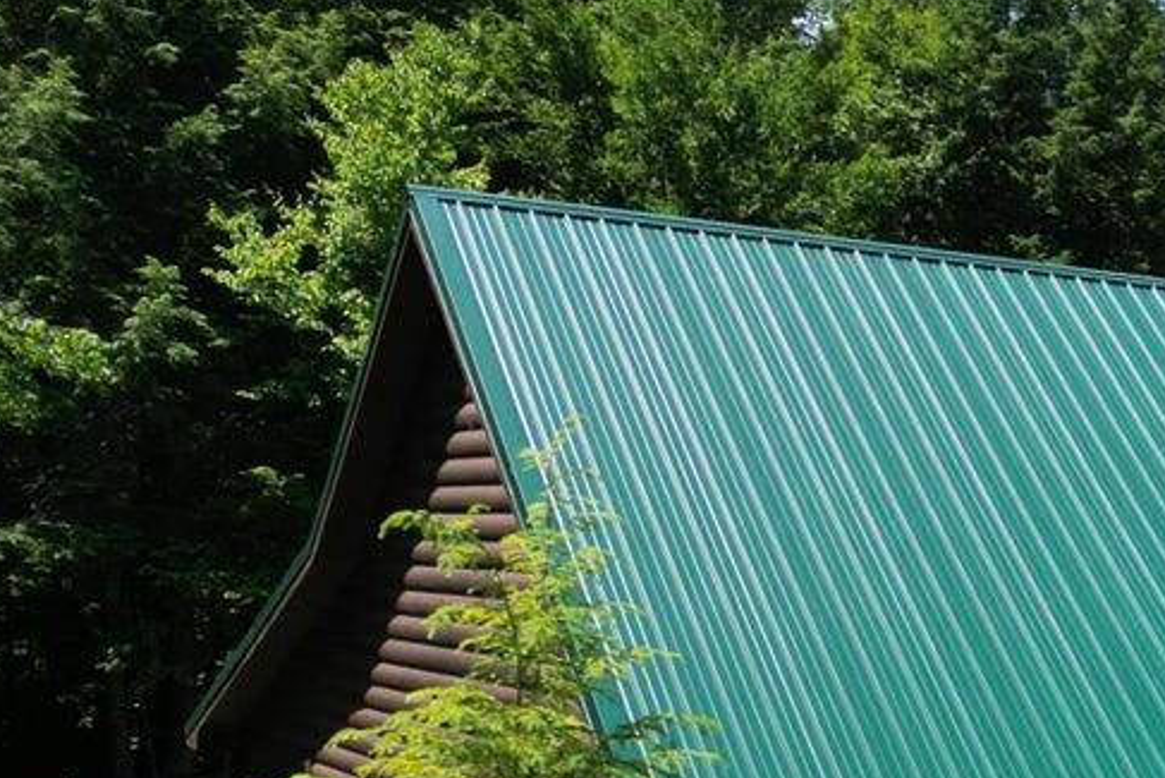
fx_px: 2266
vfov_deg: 19.2
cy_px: 651
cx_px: 1501
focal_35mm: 70
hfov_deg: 25.1
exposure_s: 1/2500
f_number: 1.7
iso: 120
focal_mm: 6.72
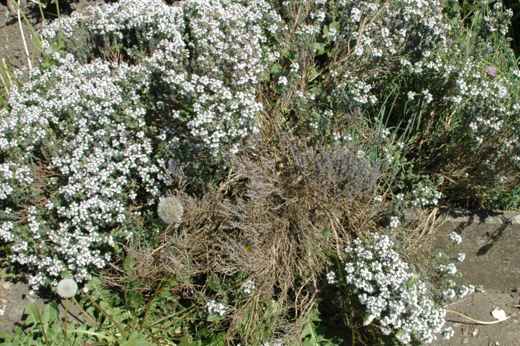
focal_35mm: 58
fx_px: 837
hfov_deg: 34.4
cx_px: 322
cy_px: 155
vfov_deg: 23.3
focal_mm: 24
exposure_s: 1/500
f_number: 11
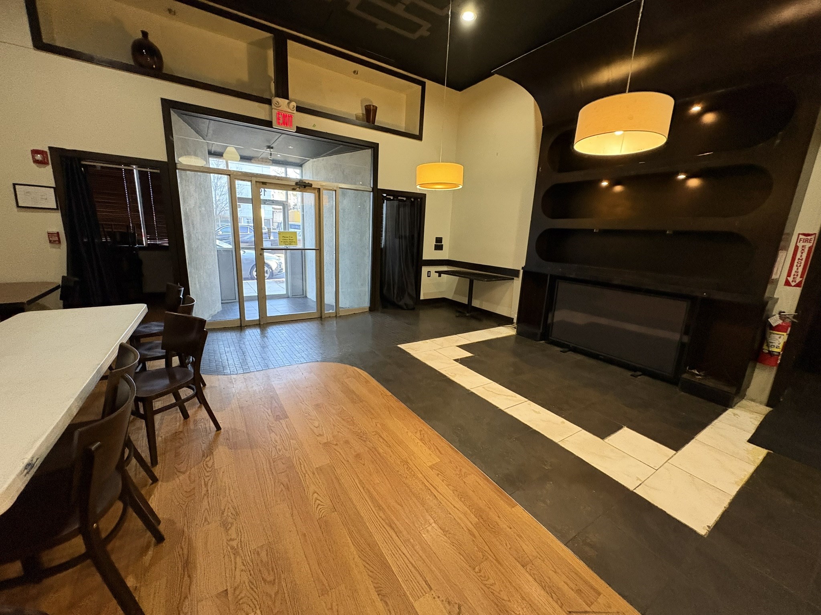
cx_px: 410
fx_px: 332
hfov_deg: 102.1
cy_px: 308
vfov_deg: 85.7
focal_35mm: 14
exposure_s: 1/60
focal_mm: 2.22
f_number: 2.2
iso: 800
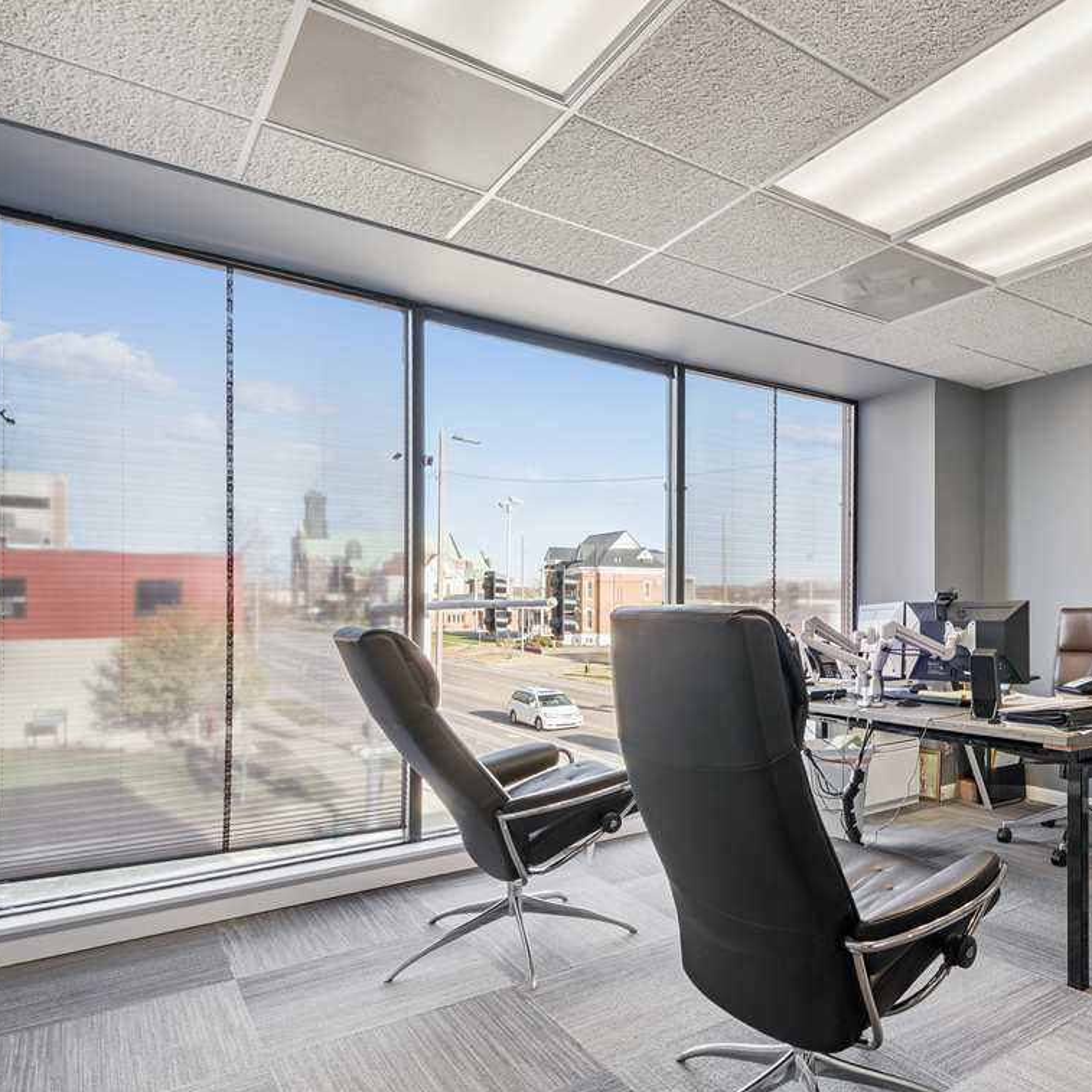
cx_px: 824
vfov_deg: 67.1
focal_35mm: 23
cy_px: 604
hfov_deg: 63.2
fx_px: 821
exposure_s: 1/40
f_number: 9
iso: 400
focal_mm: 16
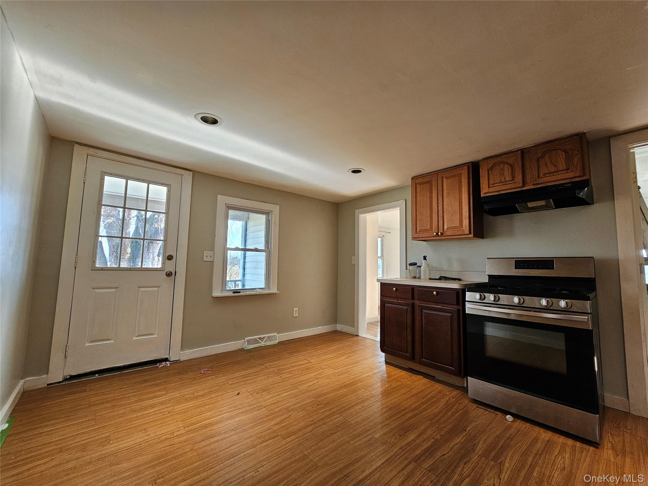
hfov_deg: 106.2
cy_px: 243
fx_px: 243
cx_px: 324
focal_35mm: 13
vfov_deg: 89.9
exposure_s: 1/60
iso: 80
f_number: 2.2
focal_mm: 2.2
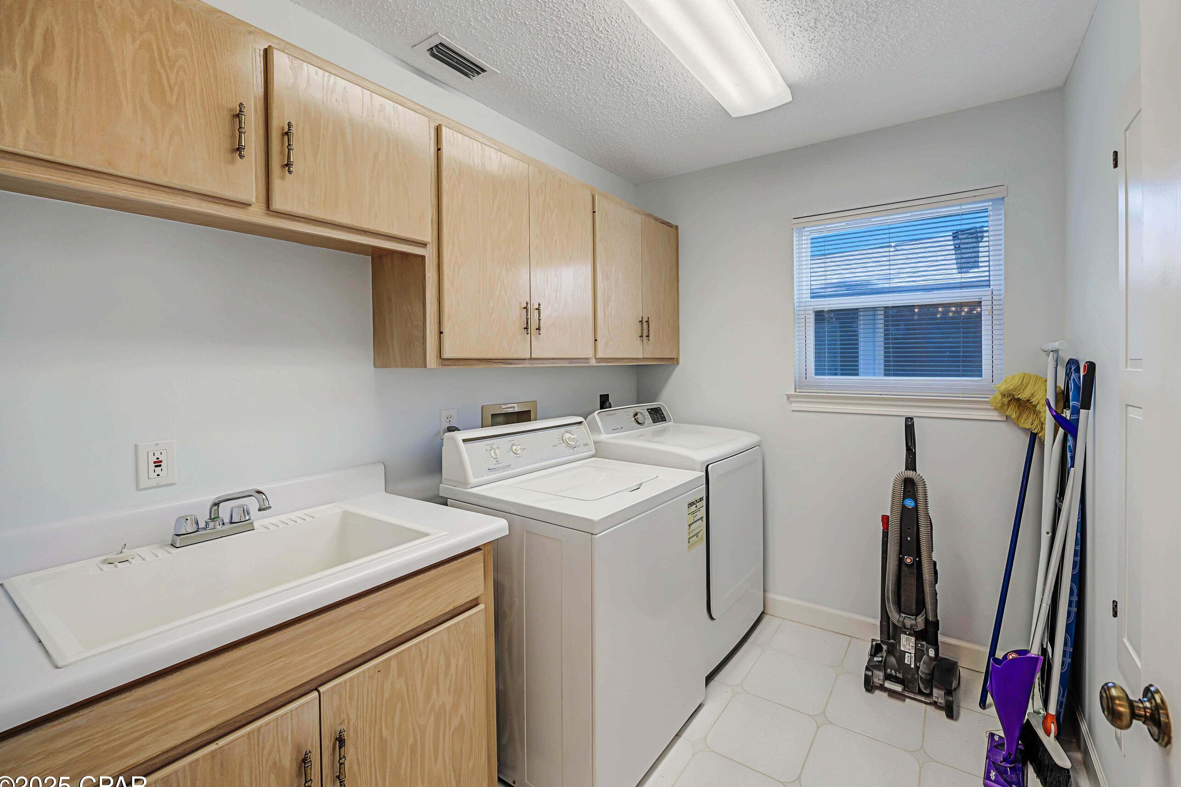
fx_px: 459
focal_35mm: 14
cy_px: 369
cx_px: 682
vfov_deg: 81.1
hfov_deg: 103.4
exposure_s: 1/25
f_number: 5.6
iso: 100
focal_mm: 12
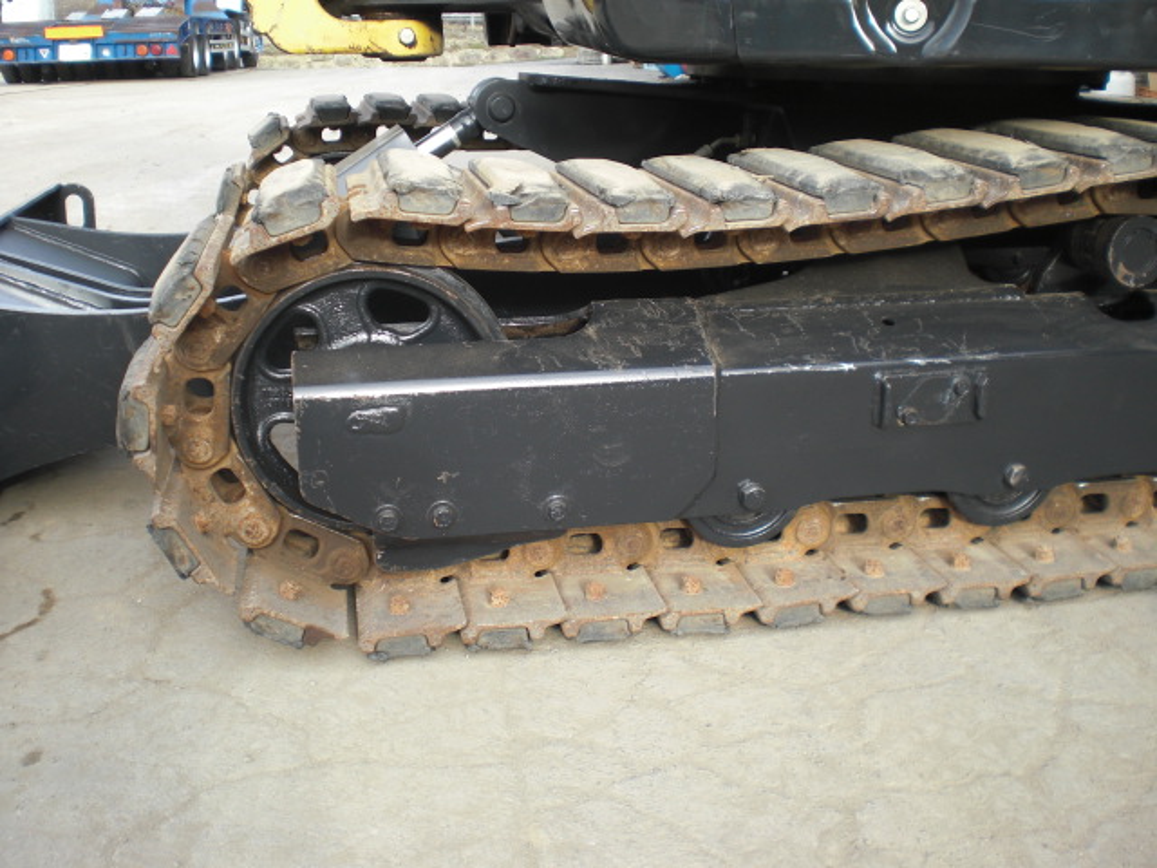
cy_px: 434
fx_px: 1270
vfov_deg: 37.7
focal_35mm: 38
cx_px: 578
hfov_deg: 49.0
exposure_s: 1/125
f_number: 3.1
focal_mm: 6.3
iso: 64
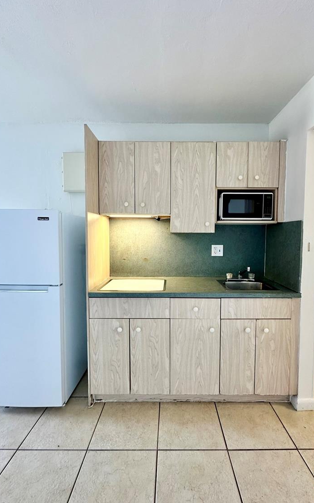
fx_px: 219
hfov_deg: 71.2
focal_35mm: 16
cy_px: 247
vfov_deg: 97.8
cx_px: 168
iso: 160
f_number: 2.2
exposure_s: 1/60
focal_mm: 2.22
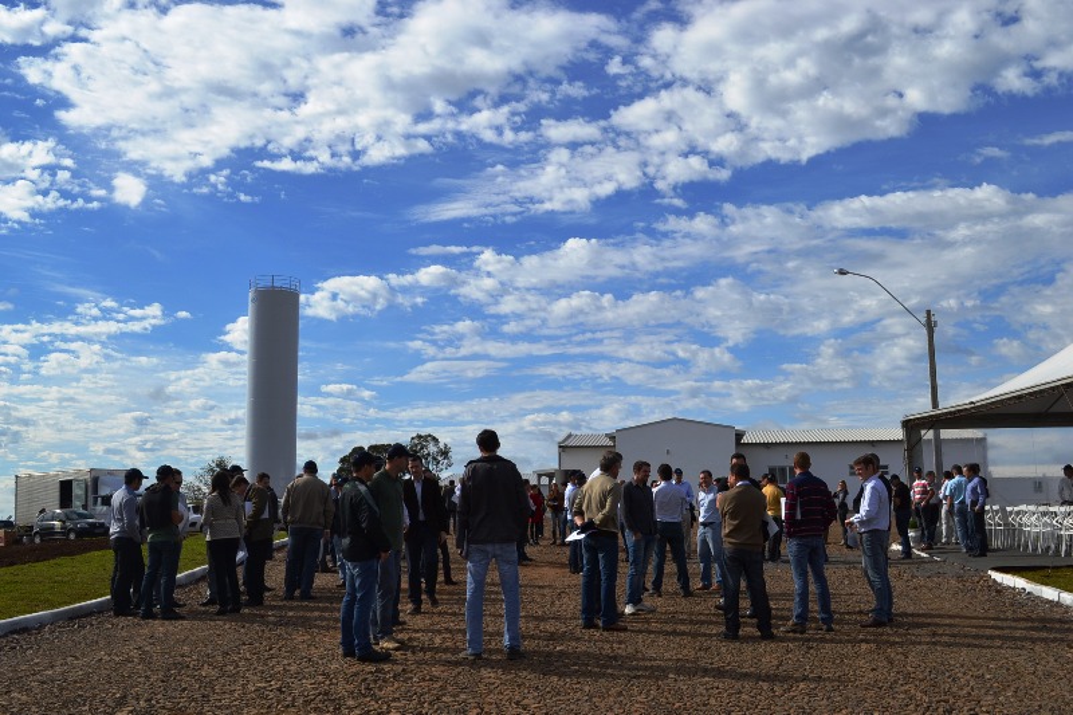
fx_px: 1162
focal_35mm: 39
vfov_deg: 34.2
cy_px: 358
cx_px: 536
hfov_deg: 49.6
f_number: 10
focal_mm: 26
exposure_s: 1/400
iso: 100
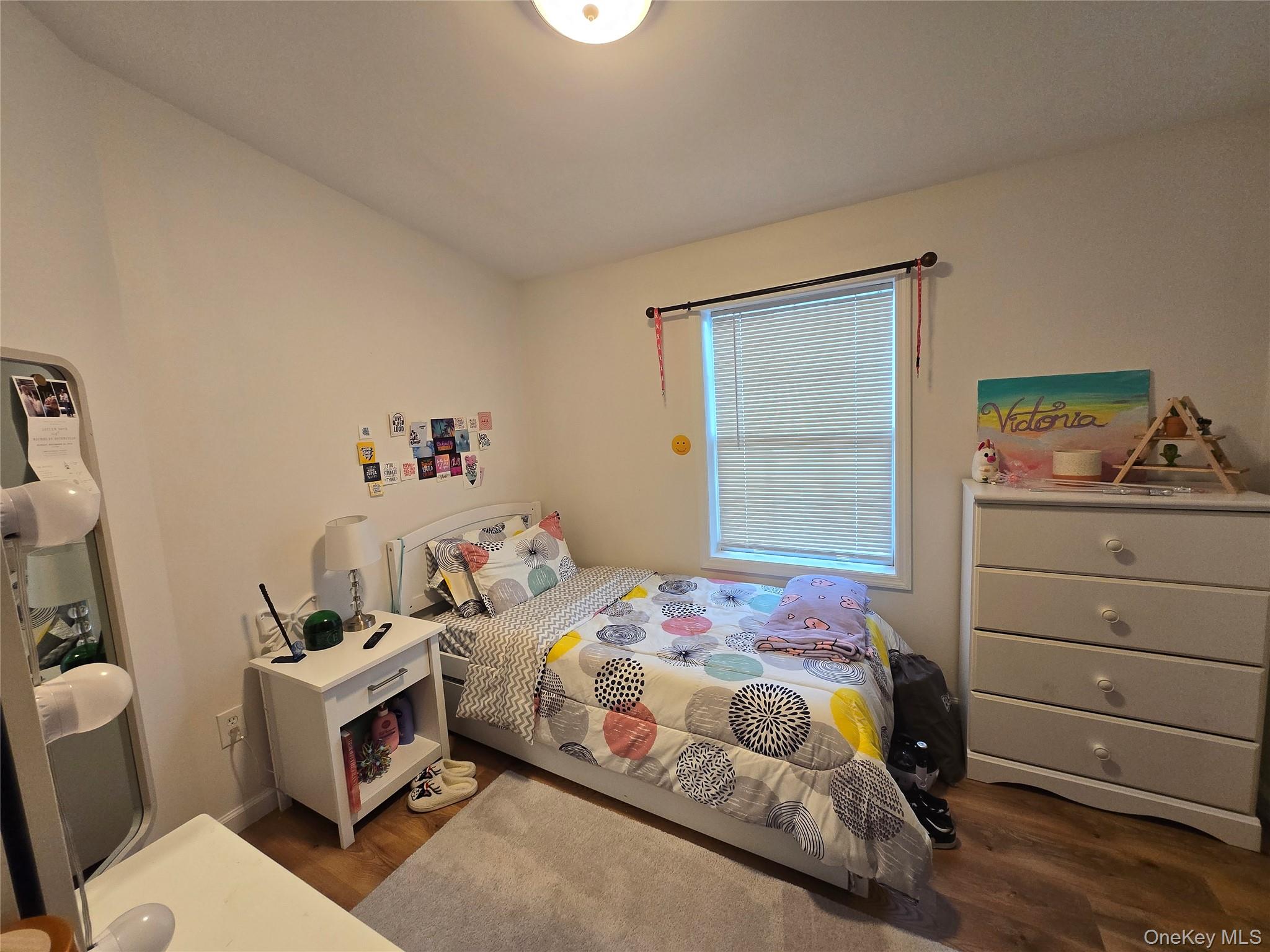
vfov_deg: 89.9
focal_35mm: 13
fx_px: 477
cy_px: 476
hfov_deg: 106.2
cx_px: 635
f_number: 2.2
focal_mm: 1.7
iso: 160
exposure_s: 1/60
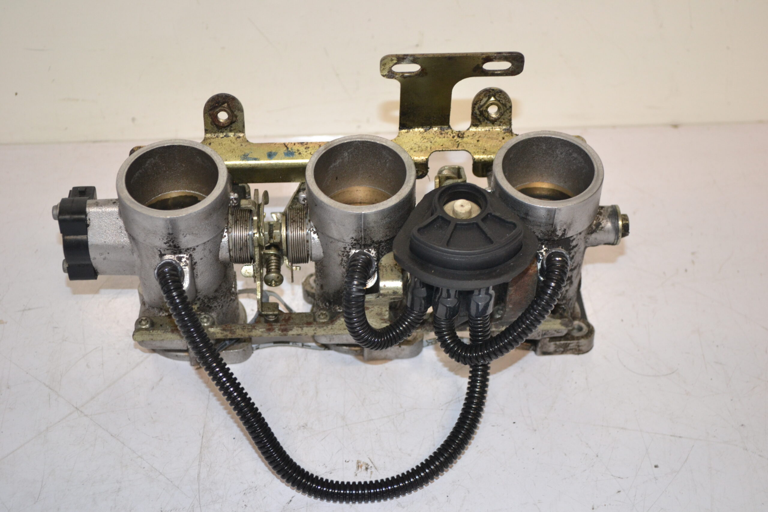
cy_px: 256
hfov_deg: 33.4
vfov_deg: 22.6
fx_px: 1280
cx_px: 384
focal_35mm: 60
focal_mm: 40
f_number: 5.3
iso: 1000
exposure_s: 1/60
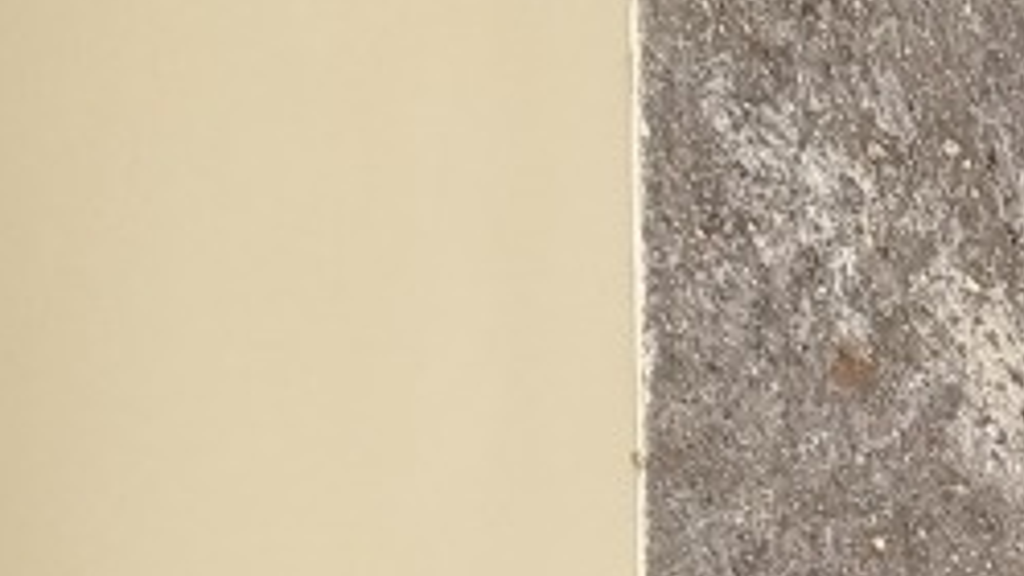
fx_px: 4453
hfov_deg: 11.7
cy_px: 2057
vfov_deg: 6.4
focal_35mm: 164
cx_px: 2060
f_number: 1.8
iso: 50
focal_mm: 5.4
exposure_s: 1/1668
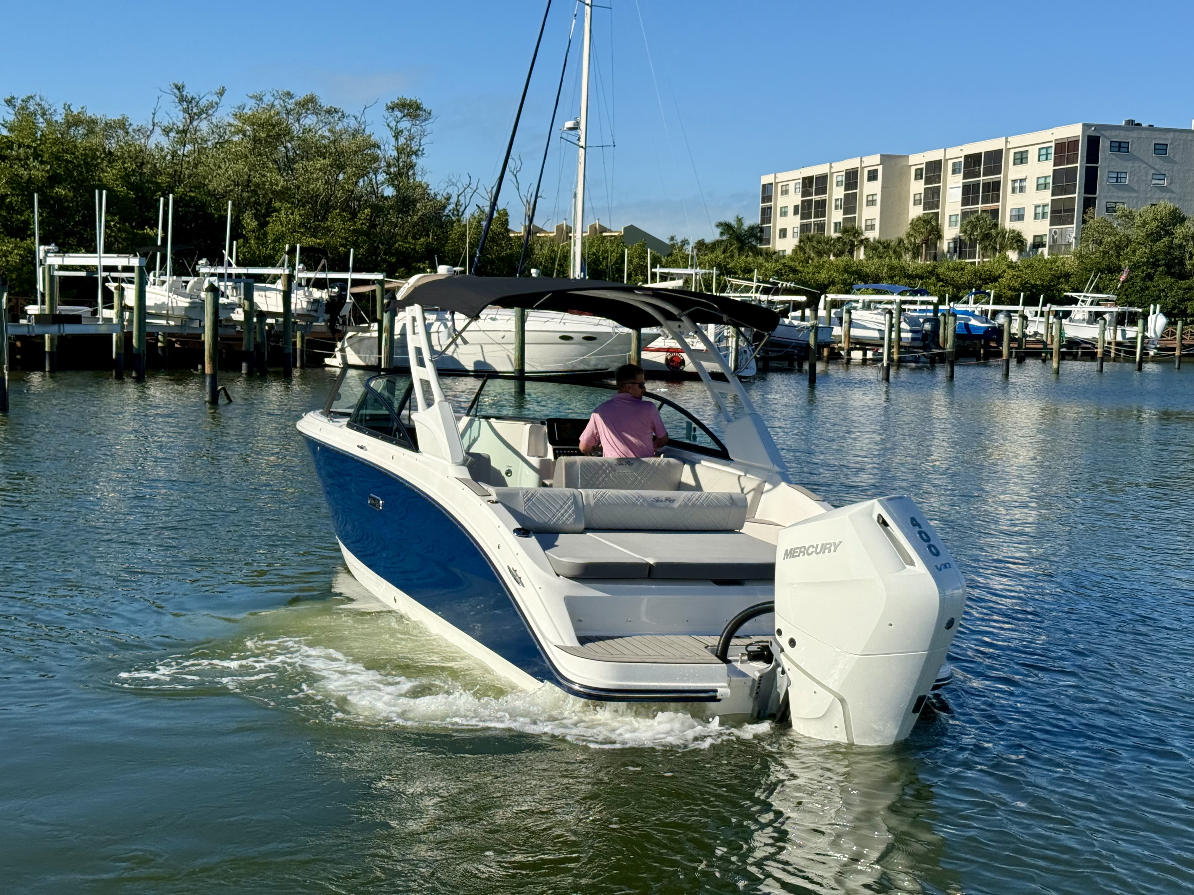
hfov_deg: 39.7
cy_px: 448
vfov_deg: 30.3
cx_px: 597
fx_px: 1656
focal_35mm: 48
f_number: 1.78
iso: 64
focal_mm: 6.76
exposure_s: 1/6536
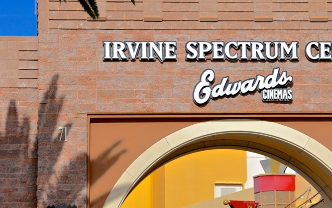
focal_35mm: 176
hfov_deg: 11.9
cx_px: 218
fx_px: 1591
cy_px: 61
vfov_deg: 7.5
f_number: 7.1
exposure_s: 1/800
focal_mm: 75
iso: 200
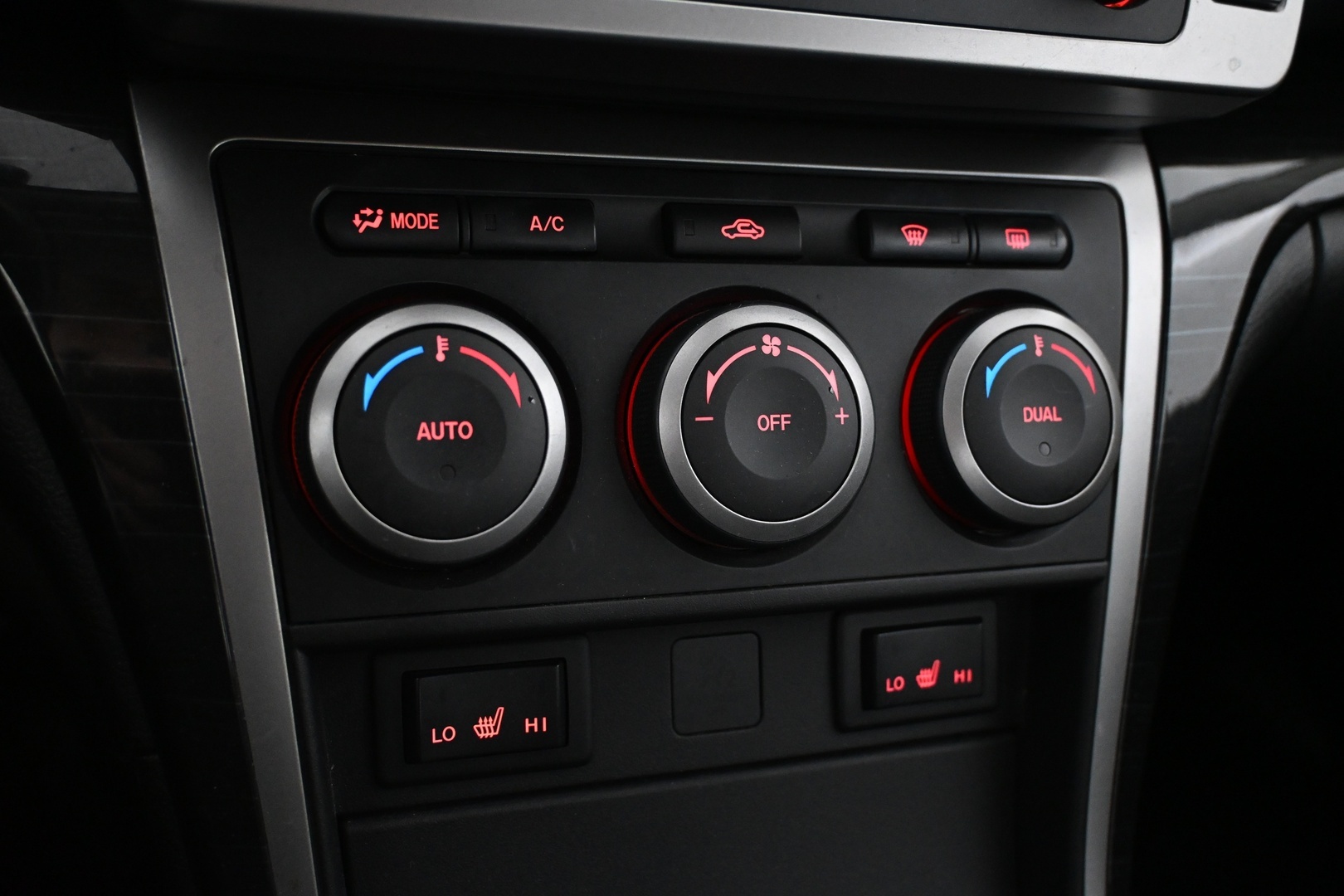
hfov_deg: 55.1
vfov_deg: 38.4
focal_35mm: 34
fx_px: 1288
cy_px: 448
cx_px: 672
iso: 4000
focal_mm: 23
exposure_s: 1/40
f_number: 4.2
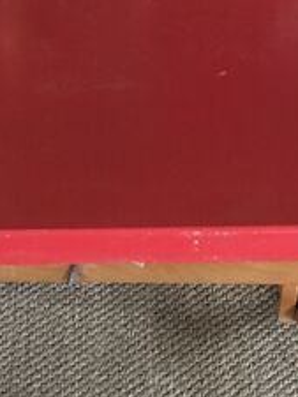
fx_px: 1181
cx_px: 118
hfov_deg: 14.4
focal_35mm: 103
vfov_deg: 18.8
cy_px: 333
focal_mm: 4.15
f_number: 2.2
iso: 250
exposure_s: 1/17
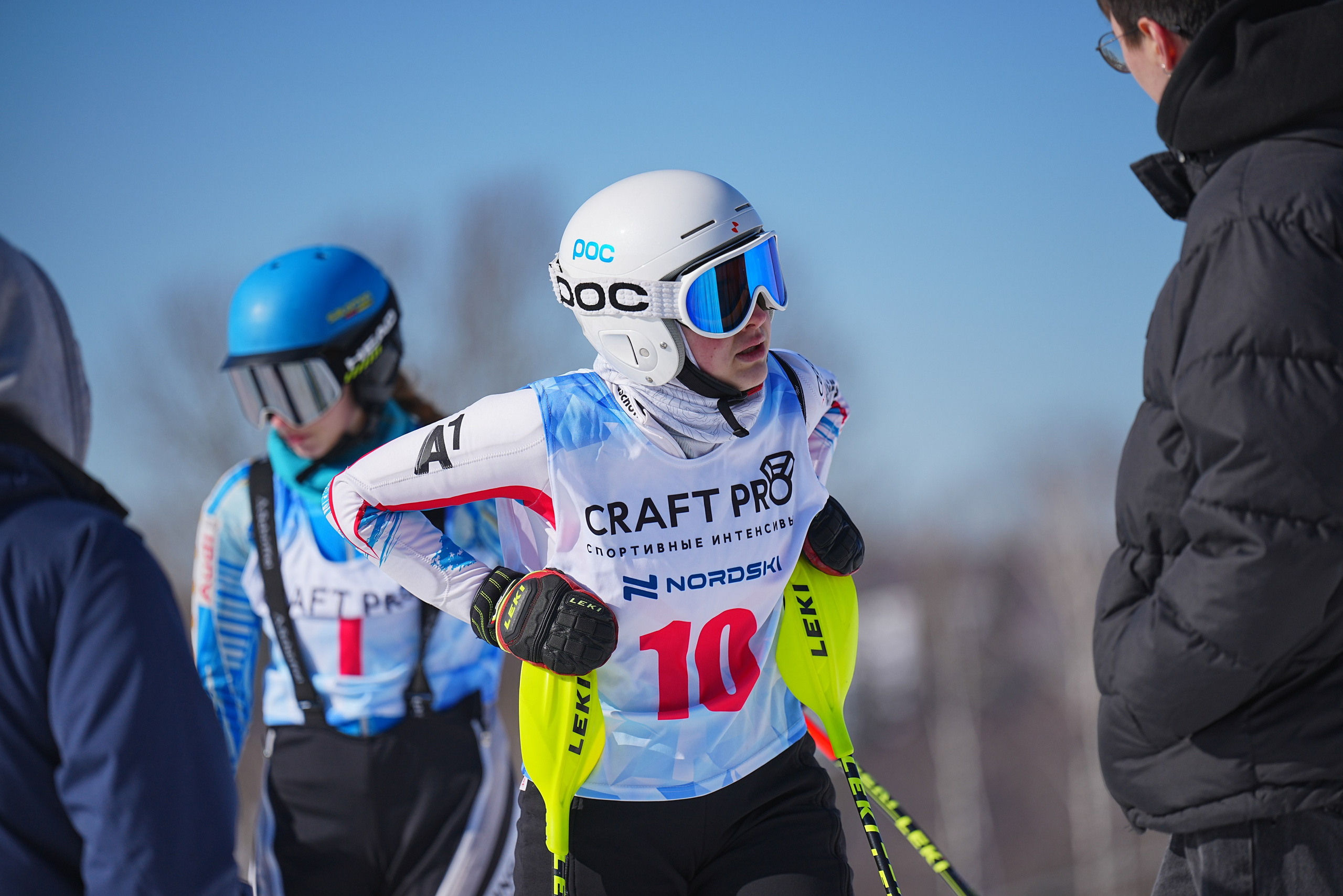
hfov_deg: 11.4
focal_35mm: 180
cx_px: 672
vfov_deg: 7.6
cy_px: 448
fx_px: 6715
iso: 100
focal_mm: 180
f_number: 2.8
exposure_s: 1/4000
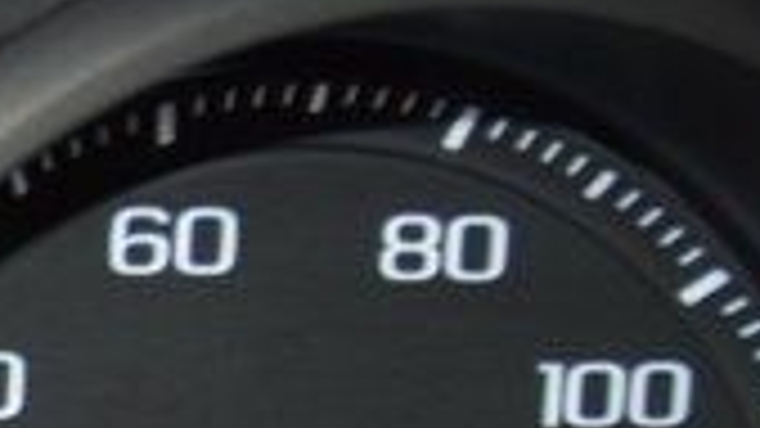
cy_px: 507
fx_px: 3445
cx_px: -1120
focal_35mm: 171
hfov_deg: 10.6
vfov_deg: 7.0
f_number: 3.5
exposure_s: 1/30
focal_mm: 18
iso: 560
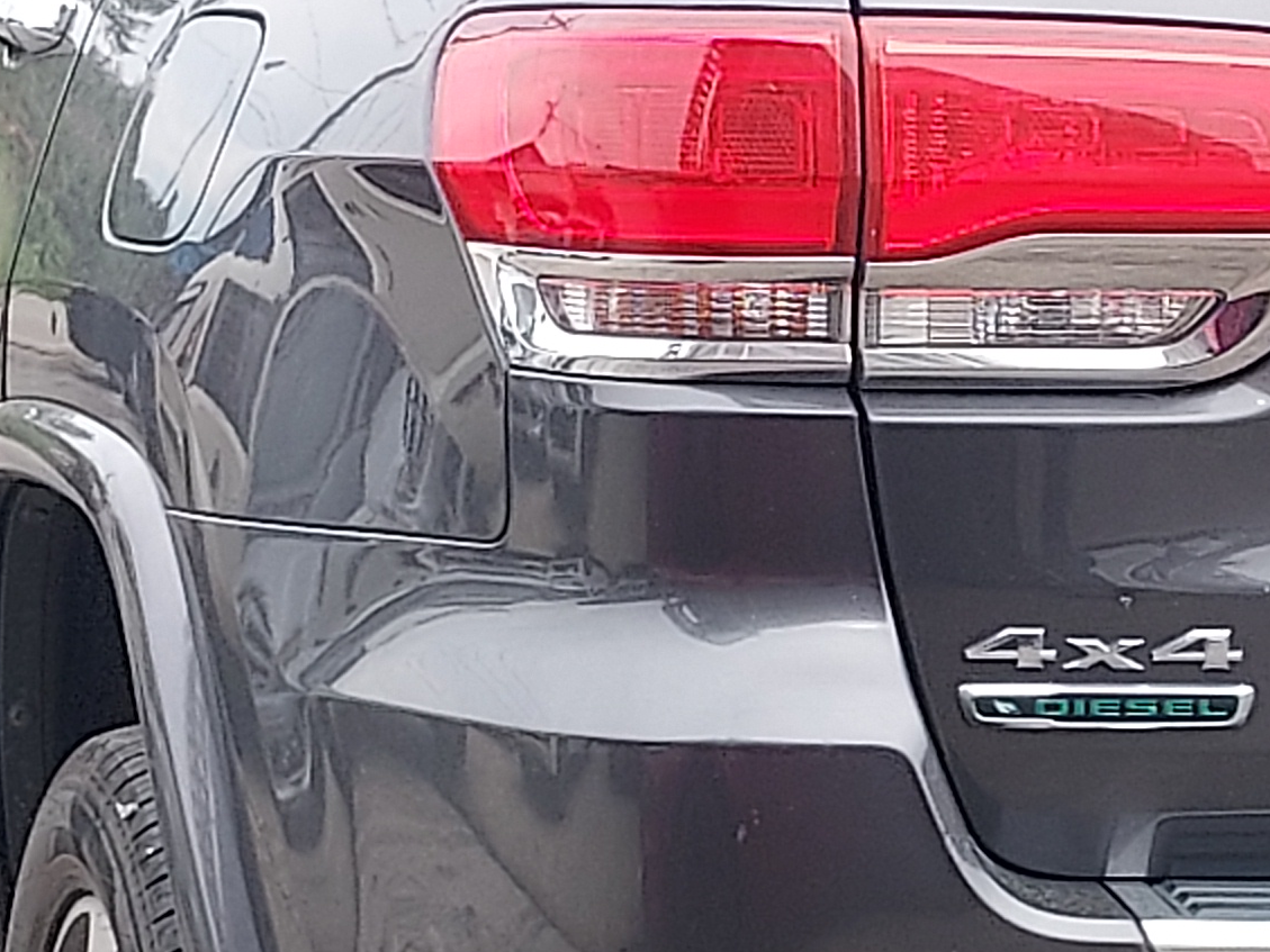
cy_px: 575
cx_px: 1292
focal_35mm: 85
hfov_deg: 22.1
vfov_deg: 17.4
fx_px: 3119
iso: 40
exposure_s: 1/156
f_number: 1.8
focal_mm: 4.6
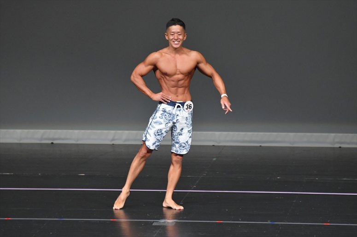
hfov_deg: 6.0
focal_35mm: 345
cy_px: 118
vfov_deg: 4.0
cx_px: 178
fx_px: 3420
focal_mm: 230
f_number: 5.6
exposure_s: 1/400
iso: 4000
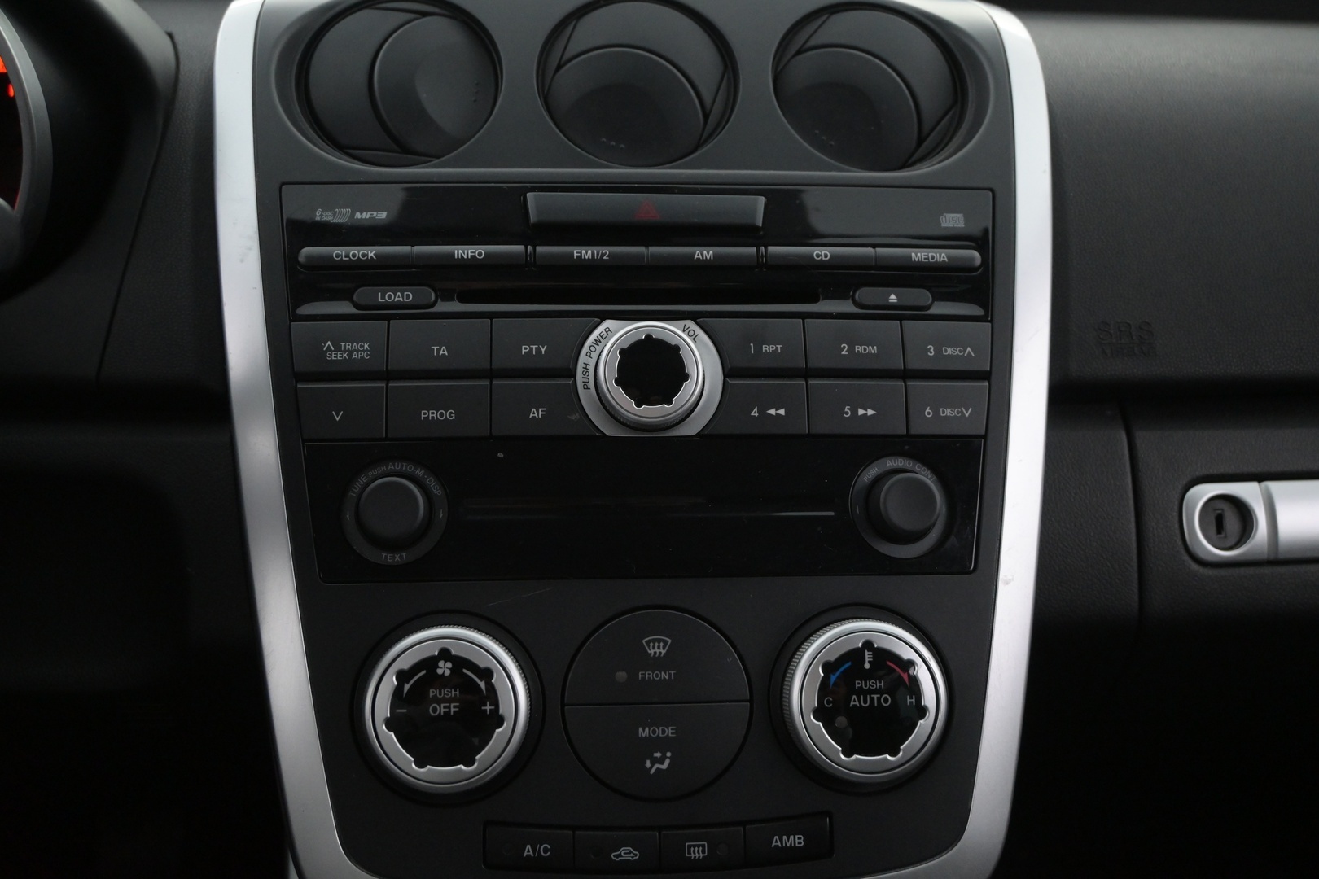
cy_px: 440
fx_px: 1319
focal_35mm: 36
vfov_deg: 36.9
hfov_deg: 53.1
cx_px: 660
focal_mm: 24
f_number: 4.2
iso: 2500
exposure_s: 1/80
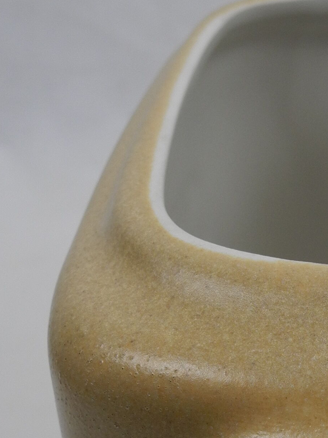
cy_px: 383
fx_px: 1061
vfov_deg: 22.8
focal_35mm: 84
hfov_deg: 17.0
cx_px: 369
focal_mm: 6
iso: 100
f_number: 2.8
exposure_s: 1/159
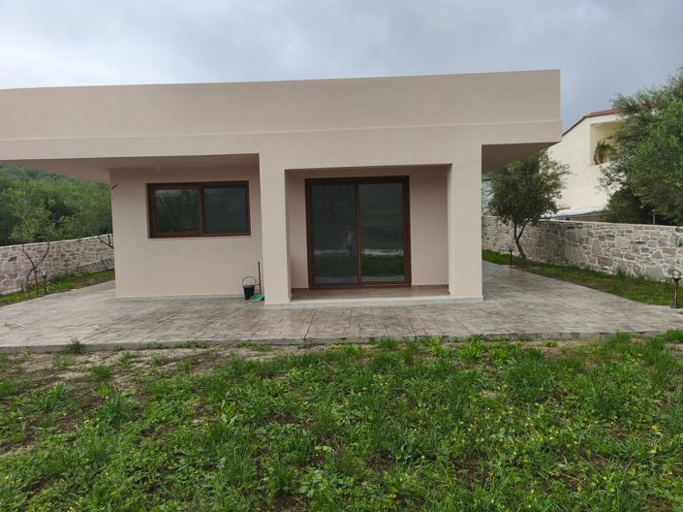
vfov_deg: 58.8
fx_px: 454
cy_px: 256
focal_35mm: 23
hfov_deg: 74.0
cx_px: 342
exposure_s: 1/1408
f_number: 1.7
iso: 80
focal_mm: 5.35
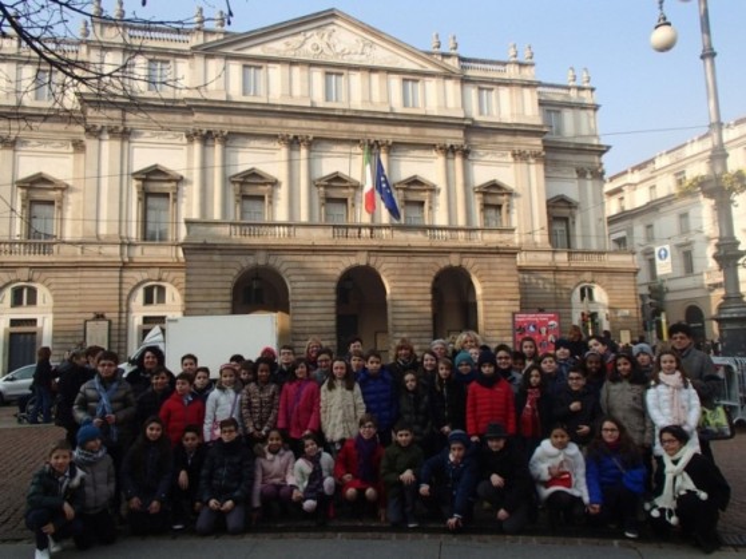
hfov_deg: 63.5
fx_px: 603
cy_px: 280
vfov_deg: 49.7
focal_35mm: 28
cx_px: 373
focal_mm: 5
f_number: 3.9
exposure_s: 1/400
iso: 100
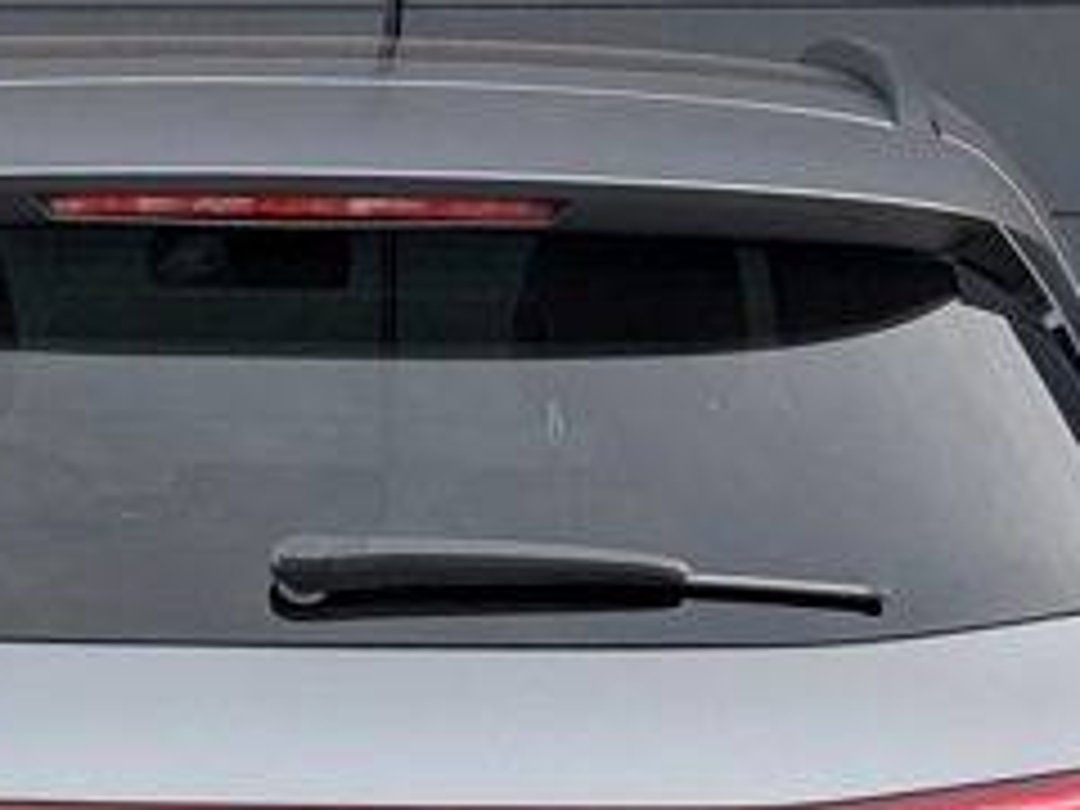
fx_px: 5086
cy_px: 1004
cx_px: 302
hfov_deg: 12.1
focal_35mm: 163
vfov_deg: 9.0
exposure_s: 1/230
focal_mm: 6.9
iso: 33
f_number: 1.68
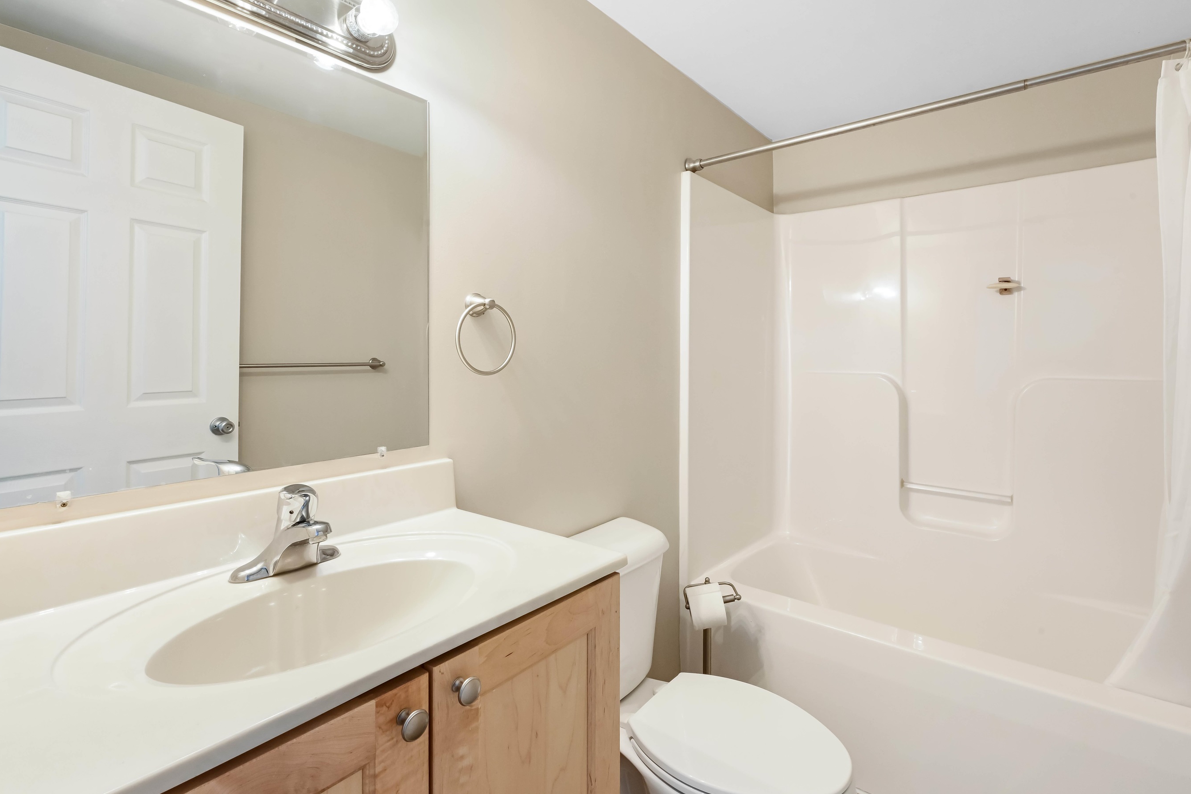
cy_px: 390
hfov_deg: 96.7
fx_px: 529
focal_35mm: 16
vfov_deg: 73.7
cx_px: 626
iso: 1000
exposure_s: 1/4
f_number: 14
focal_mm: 14
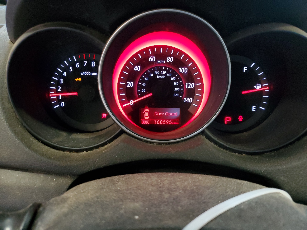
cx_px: 154
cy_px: 115
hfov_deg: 67.3
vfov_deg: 53.1
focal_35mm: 26
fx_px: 231
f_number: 1.5
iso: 329
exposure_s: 1/60.2
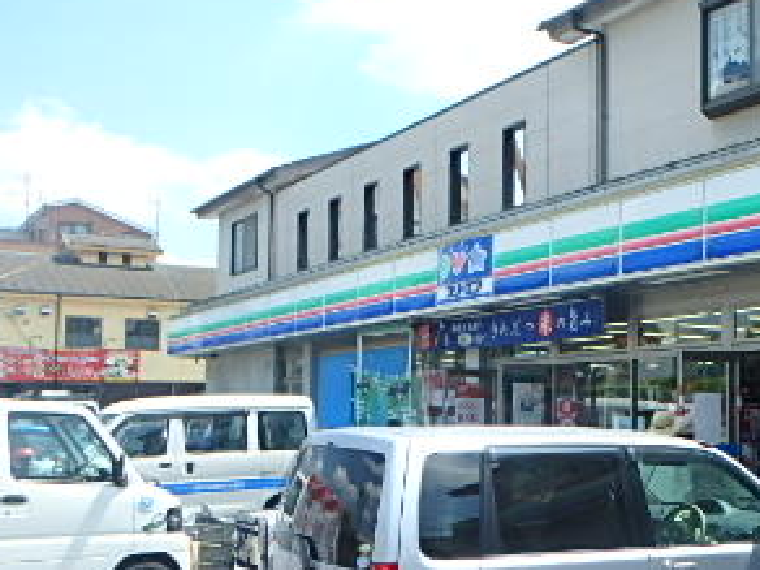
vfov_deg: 31.4
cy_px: 357
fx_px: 1010
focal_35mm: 46
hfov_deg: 39.1
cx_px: 645
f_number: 3.5
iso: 125
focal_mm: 3.7
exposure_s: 1/640
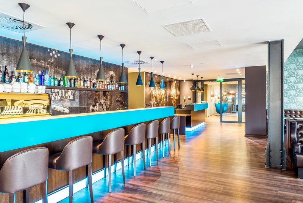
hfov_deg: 73.7
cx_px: 152
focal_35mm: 24
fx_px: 202
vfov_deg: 53.2
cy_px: 102
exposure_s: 8
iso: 100
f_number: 11
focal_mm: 24
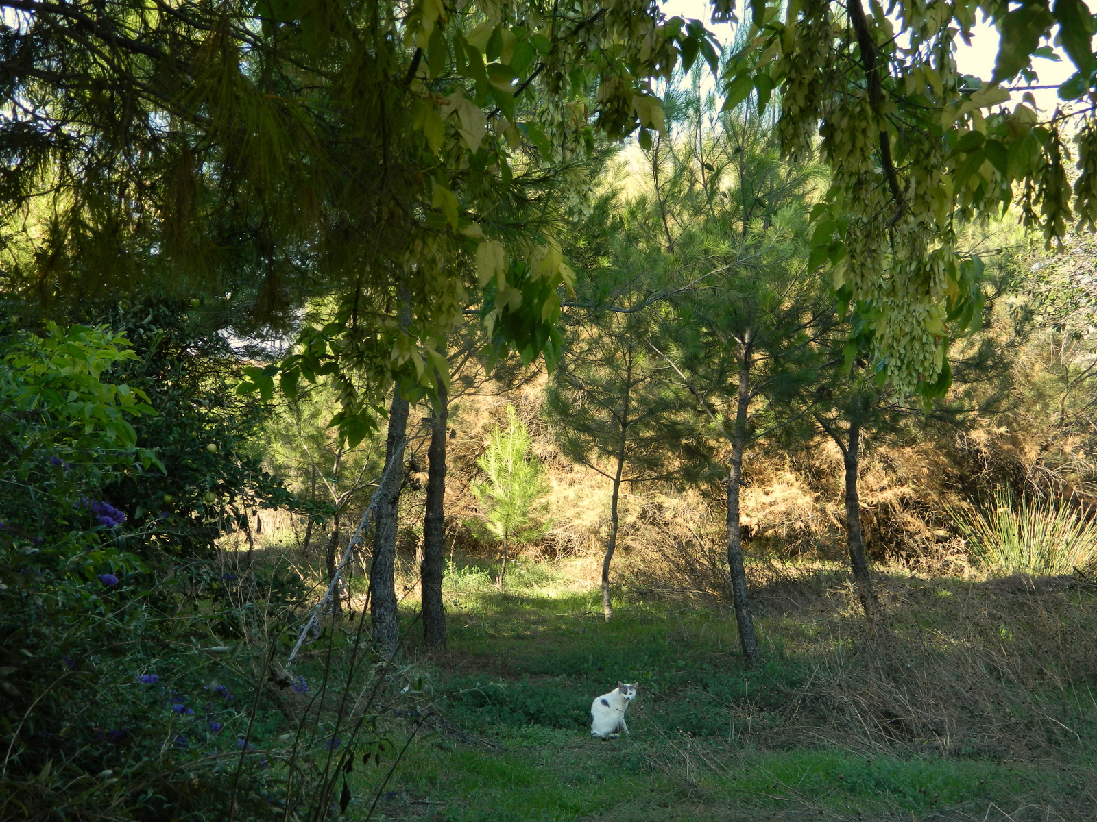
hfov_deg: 33.8
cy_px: 411
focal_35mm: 57
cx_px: 548
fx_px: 1806
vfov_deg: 25.7
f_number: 3.8
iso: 80
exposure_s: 1/100
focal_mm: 10.2
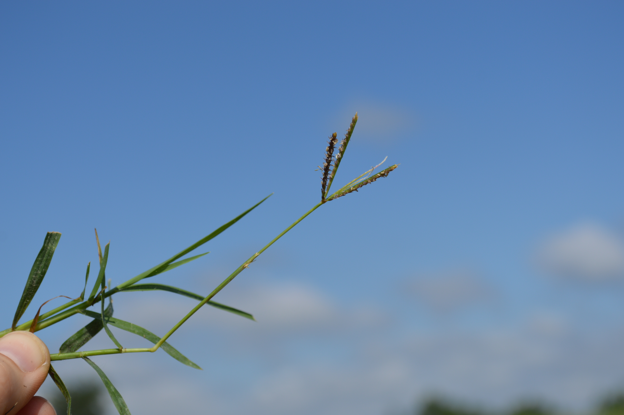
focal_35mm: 82
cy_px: 208
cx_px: 312
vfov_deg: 16.5
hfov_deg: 24.6
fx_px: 1429
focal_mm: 55
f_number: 8
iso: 100
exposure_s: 1/640
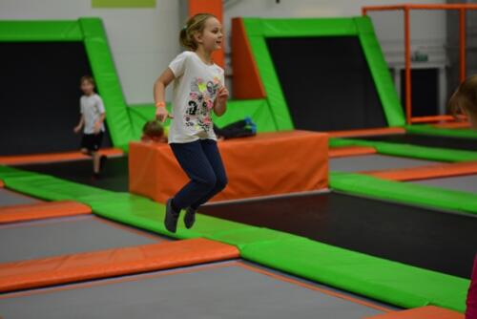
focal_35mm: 75
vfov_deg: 18.2
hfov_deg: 27.0
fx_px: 994
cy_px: 160
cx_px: 238
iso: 1250
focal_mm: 50
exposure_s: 1/500
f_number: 1.8
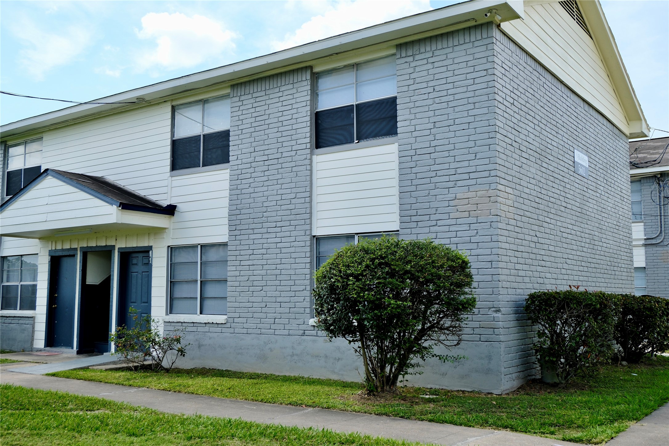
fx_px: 688
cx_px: 334
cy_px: 223
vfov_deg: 35.9
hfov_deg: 51.9
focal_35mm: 37
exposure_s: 1/640
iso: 320
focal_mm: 24.9
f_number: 5.6
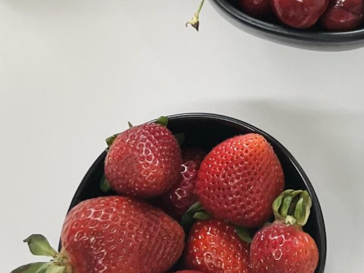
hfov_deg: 19.1
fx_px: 1062
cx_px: 338
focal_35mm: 101
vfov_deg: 13.5
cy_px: -178
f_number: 1.6
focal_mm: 4.2
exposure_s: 1/120
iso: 100
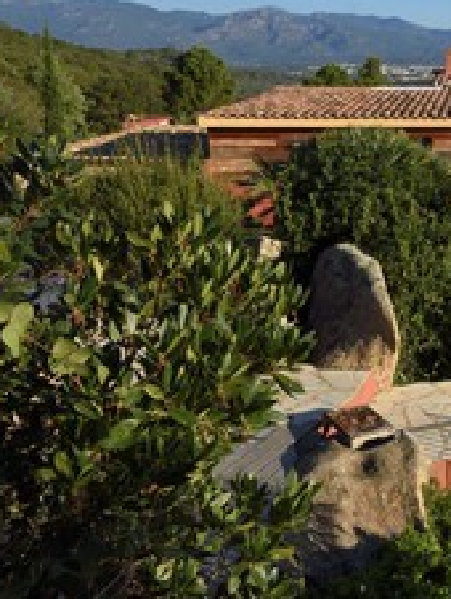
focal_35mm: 50
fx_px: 867
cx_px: 528
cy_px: 239
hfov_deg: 26.3
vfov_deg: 38.0
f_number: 16
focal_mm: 28
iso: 200
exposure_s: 1/125
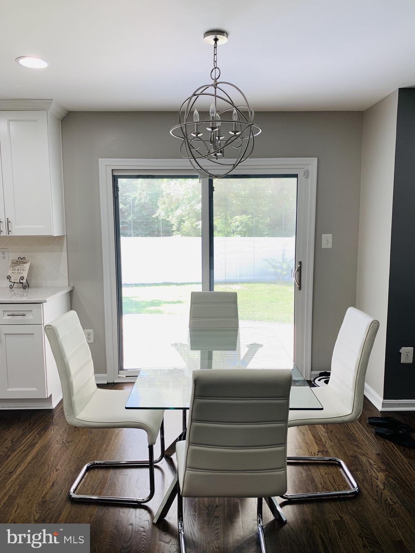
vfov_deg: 67.3
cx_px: 208
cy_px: 276
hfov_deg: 53.1
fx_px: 416
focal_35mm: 26
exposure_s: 1/120
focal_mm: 4.25
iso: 40
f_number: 1.8
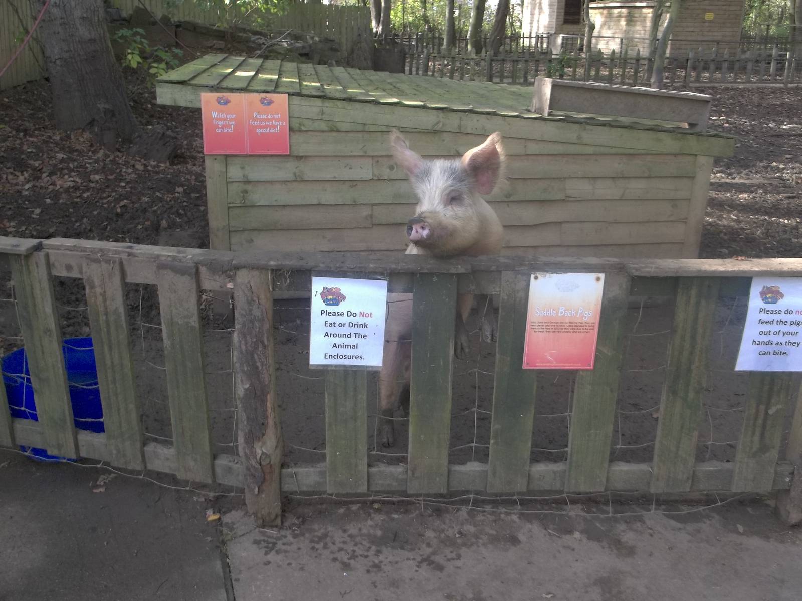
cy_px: 300
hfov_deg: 55.4
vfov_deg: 42.9
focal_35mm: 33
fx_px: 765
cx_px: 401
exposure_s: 1/60
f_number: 3.3
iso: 80
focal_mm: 5.9
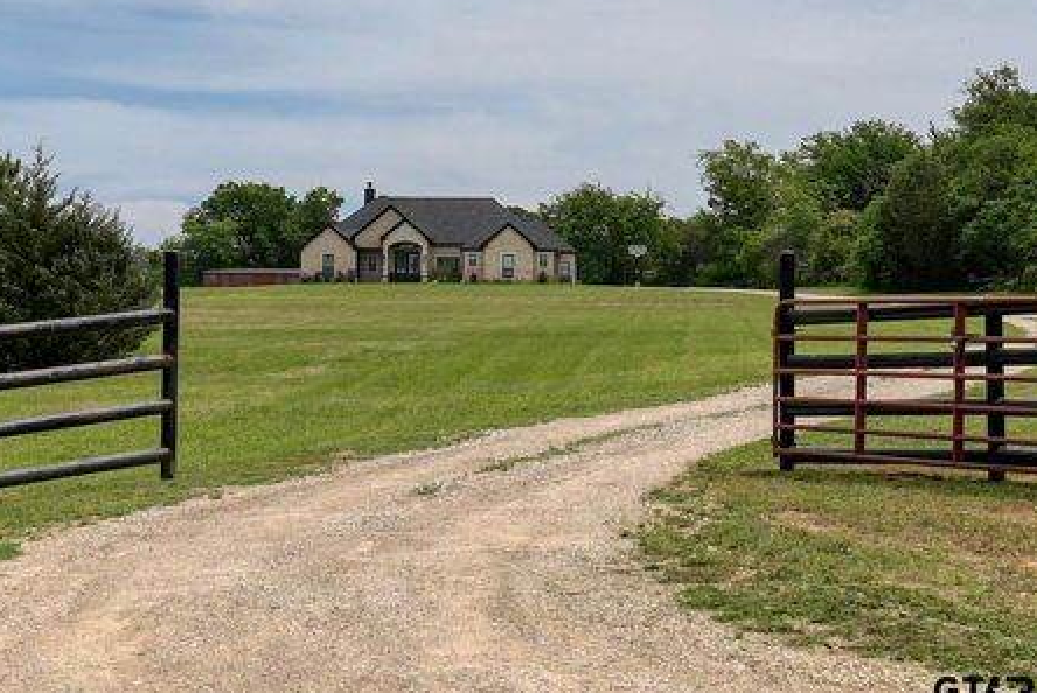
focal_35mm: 27
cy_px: 315
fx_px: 778
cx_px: 495
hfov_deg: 67.3
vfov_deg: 48.0
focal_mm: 24
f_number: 4
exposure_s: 1/1600
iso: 100
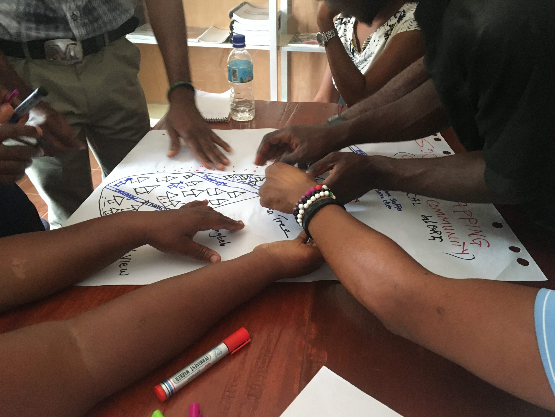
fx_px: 465
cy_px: 208
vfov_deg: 48.2
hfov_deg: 61.7
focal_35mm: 29
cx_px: 278
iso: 200
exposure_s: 1/17
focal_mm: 4.15
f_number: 2.2
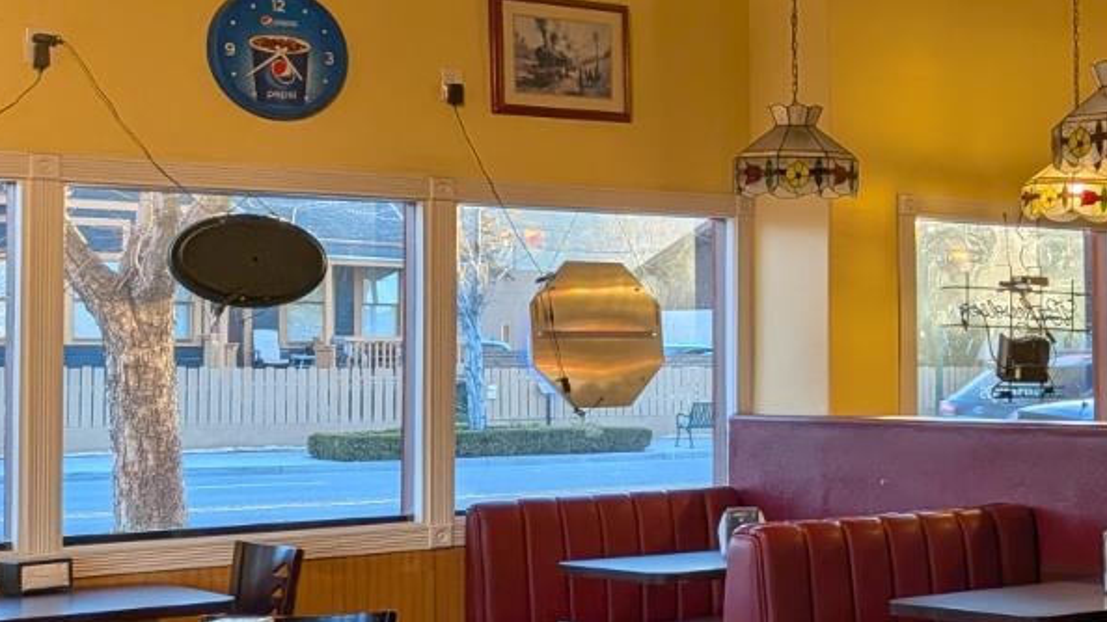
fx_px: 1937
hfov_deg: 28.5
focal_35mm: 66
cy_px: 271
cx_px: 1267
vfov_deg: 18.2
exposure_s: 1/411
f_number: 1.7
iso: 29
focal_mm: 4.53
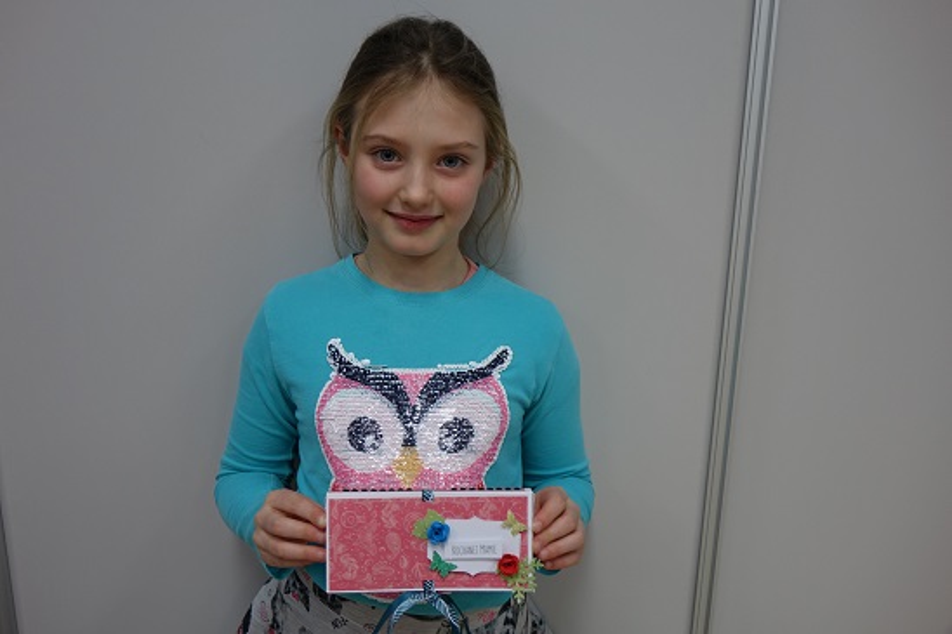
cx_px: 476
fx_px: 819
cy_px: 317
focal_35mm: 31
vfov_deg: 42.3
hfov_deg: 60.3
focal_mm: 11.35
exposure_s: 1/40
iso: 160
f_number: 2.8
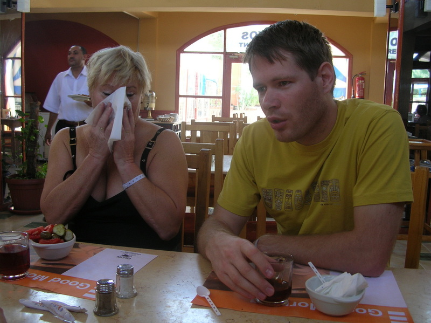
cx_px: 216
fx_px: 448
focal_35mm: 36
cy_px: 162
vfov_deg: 39.6
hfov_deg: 51.4
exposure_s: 1/45
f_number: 2.7
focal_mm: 6
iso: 50
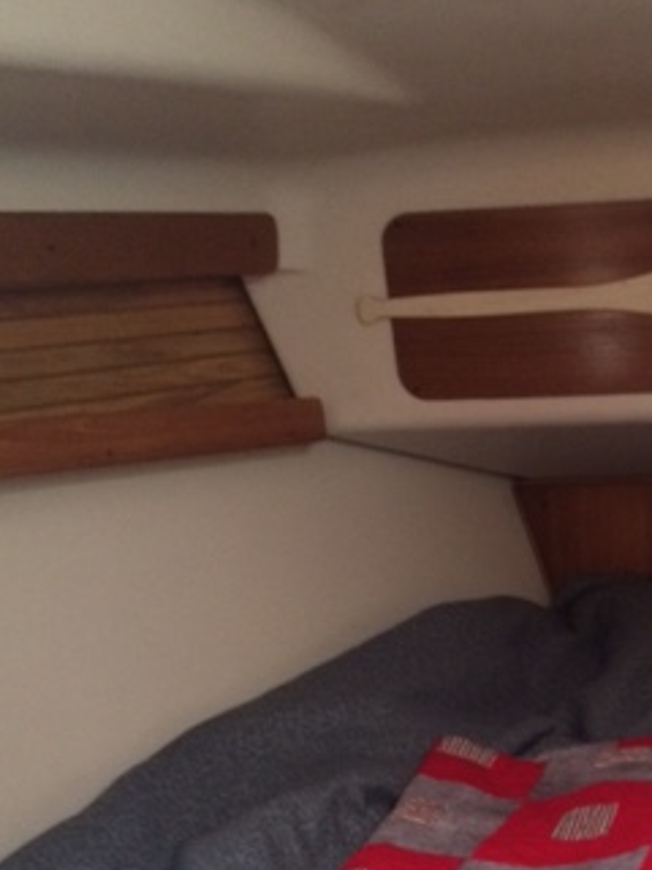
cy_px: 775
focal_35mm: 58
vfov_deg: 31.7
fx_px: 1457
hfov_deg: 24.3
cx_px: 630
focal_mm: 4.15
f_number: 2.2
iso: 320
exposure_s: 1/15
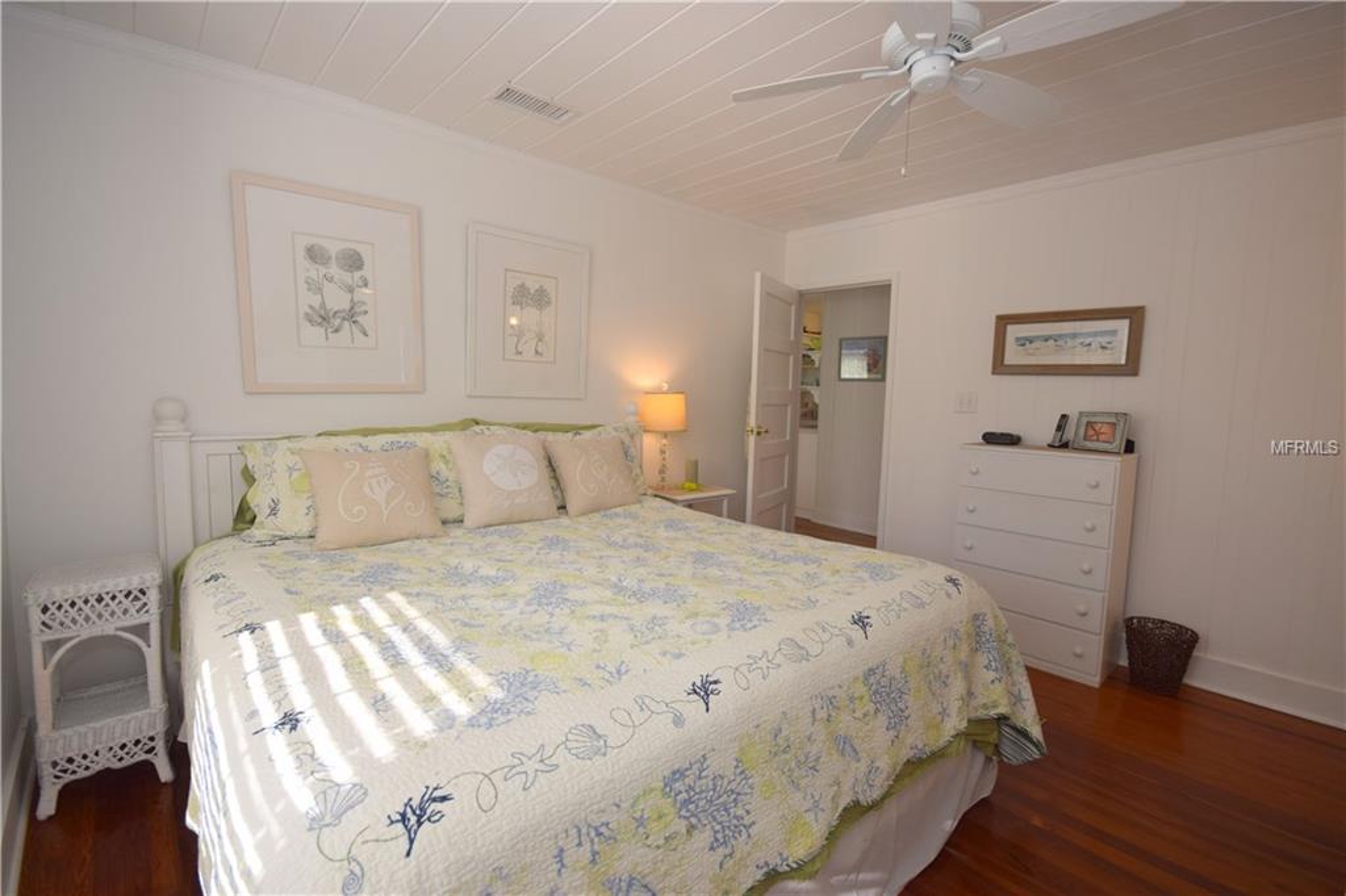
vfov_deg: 77.3
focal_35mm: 15
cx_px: 673
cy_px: 448
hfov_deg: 100.4
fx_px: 561
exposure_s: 1/125
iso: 320
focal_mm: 10
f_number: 5.6
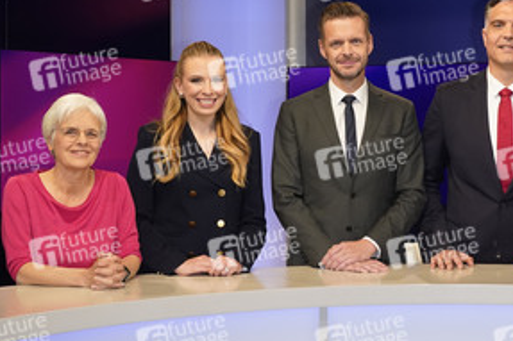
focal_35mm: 55
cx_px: 385
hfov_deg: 35.5
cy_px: 204
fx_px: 783
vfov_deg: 24.5
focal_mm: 35
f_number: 5.6
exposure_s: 1/160
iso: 2000
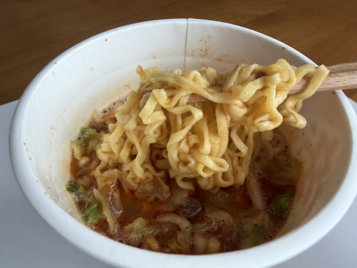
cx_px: 178
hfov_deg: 71.6
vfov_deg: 56.8
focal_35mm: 24
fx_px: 248
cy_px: 134
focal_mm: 2.22
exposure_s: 1/60
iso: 160
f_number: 2.2
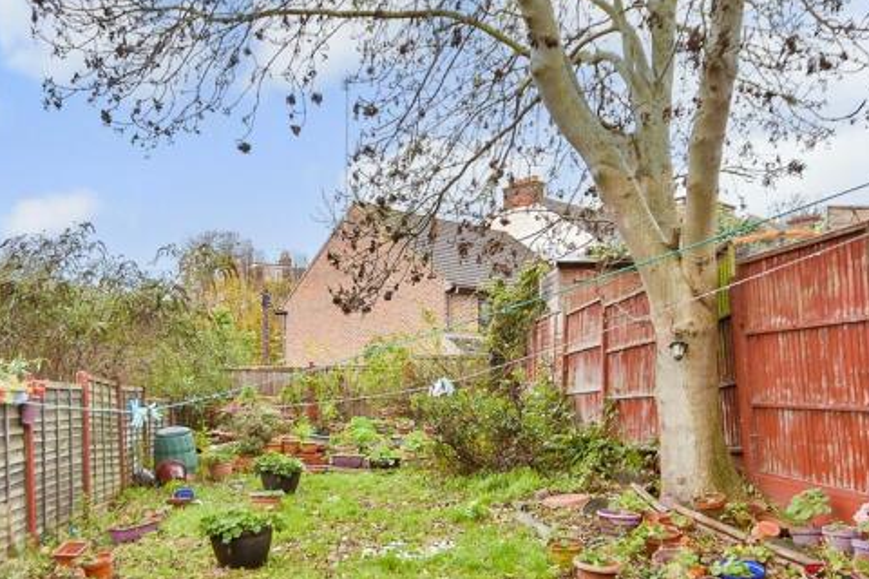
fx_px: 772
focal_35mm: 32
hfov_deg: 58.4
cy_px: 397
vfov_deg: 40.5
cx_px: 358
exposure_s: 1/40
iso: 640
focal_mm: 10
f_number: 3.5
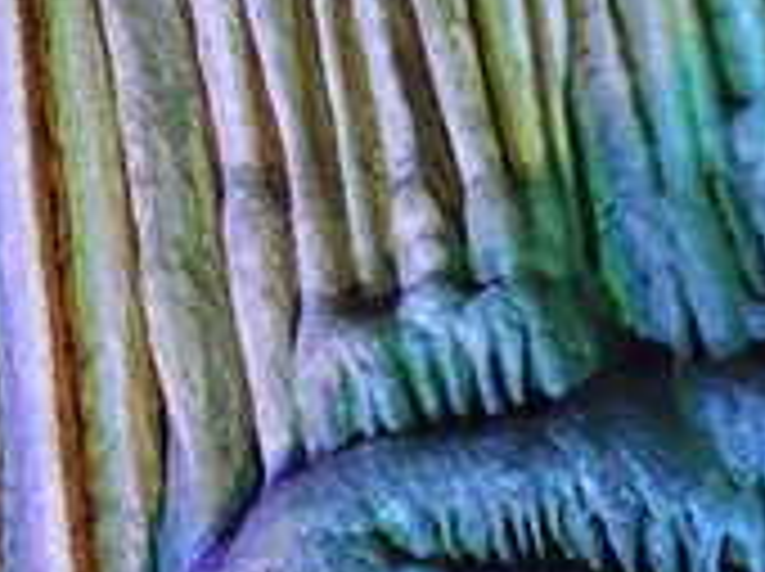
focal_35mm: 198
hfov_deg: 9.3
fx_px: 4370
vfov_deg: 7.4
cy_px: -261
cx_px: -814
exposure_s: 1/9
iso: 100
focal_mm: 3.99
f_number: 1.8
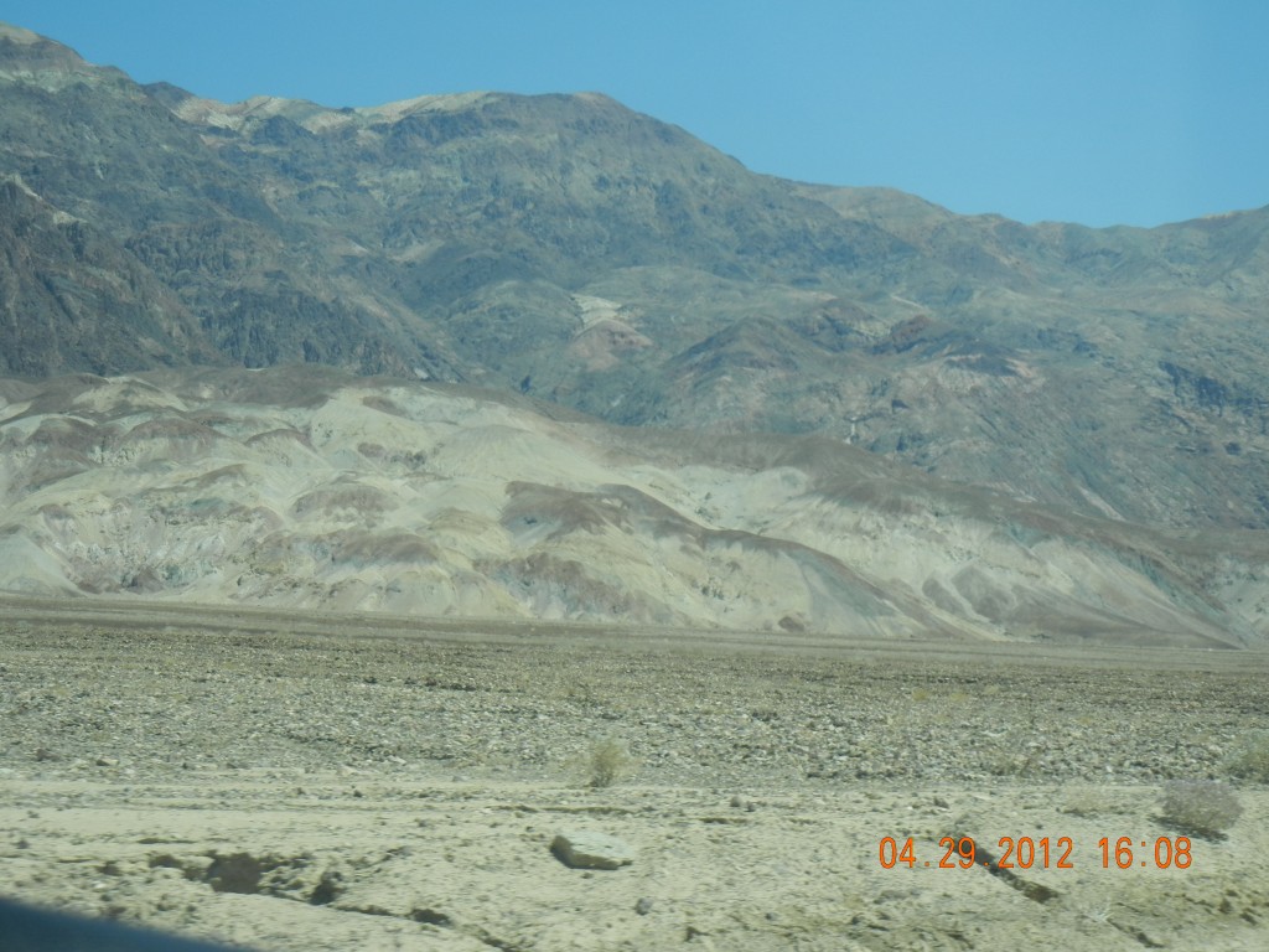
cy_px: 476
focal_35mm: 89
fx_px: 3263
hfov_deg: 22.0
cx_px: 634
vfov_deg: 16.6
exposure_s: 1/852
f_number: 4.4
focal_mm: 16
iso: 160
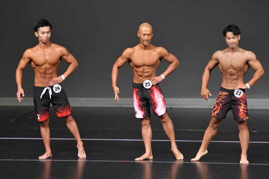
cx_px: 134
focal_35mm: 315
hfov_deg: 6.5
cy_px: 90
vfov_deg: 4.4
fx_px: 2353
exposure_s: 1/400
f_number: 5.6
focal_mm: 210
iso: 4000
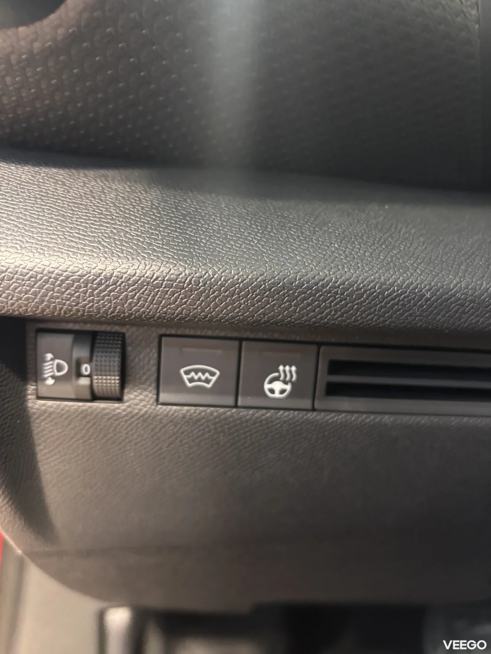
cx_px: 246
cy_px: 327
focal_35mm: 26
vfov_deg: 67.3
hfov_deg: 53.1
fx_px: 492
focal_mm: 5.96
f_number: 1.6
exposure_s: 1/25
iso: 500
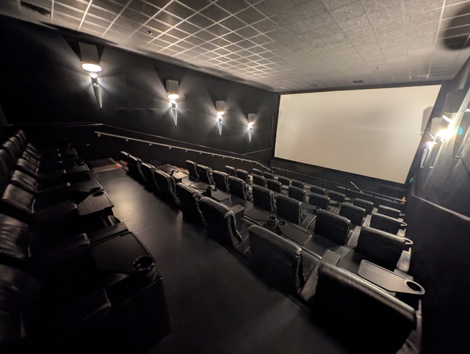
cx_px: 235
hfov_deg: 110.5
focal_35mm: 12
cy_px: 177
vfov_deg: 94.6
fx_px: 163
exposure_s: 1/2.63
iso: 486
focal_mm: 2.23
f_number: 1.95
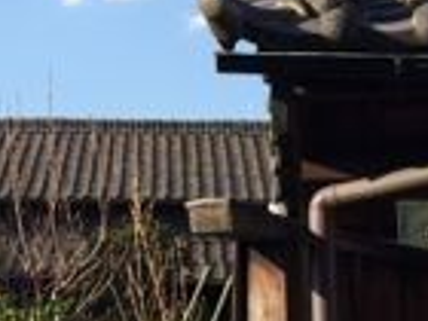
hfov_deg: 18.5
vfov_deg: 14.3
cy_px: 67
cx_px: -6
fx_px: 1274
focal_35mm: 103
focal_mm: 4.12
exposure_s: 1/1140
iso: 32
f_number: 2.2
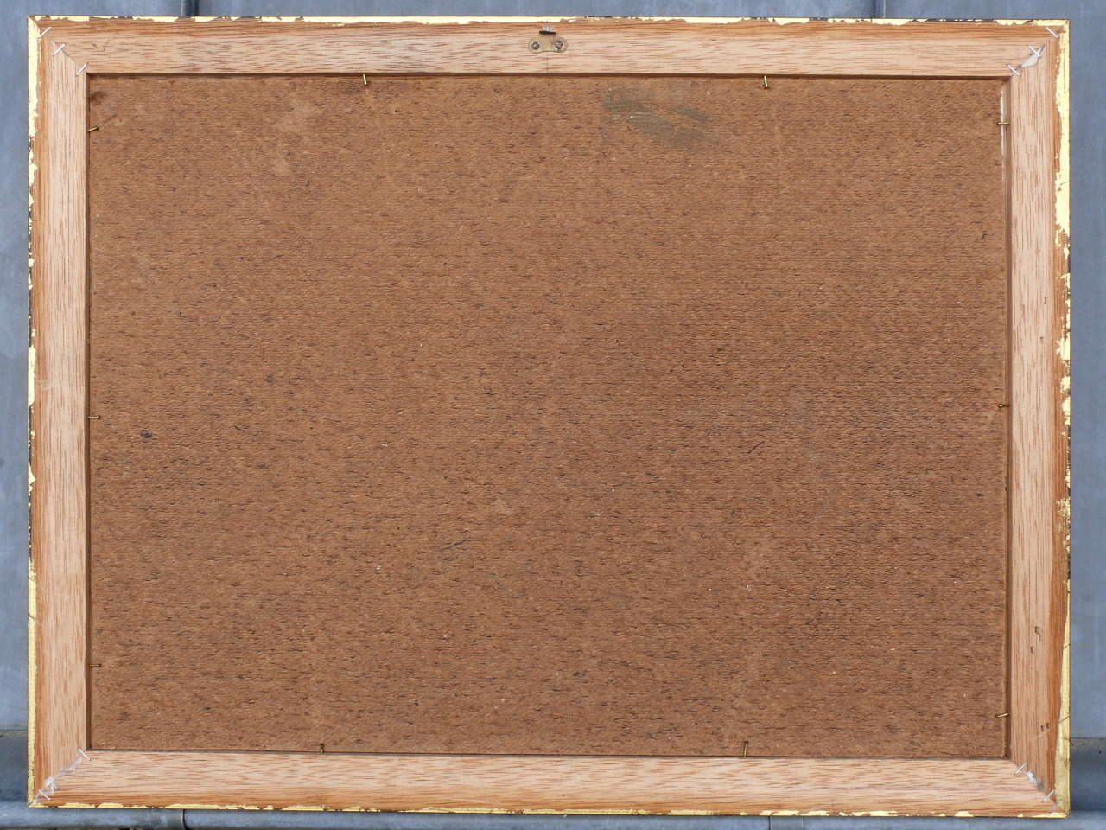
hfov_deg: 52.6
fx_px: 1118
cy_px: 415
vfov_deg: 40.7
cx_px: 553
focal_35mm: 35
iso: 100
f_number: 5.6
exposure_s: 1/250
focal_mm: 7.4
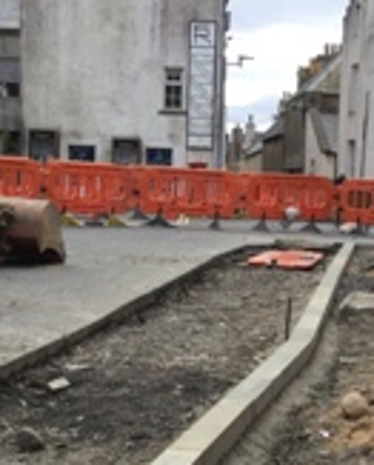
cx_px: 211
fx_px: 1145
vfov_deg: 22.7
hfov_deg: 18.5
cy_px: 357
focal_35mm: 83
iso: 25
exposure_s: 1/476
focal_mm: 3.3
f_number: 2.4
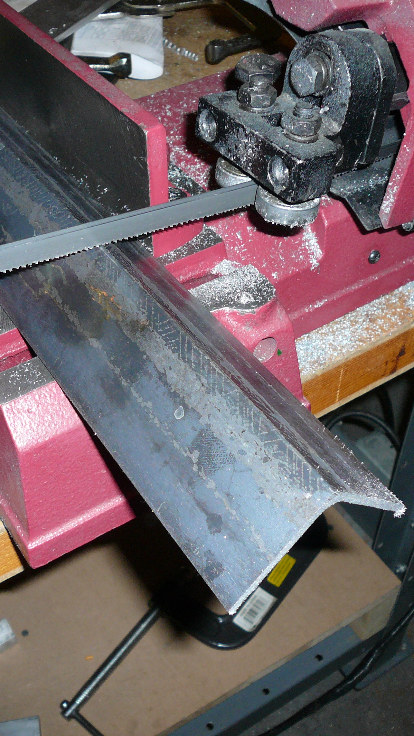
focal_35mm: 41
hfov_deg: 28.9
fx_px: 800
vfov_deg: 49.4
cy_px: 367
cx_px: 149
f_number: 2.8
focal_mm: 4.6
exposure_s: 1/30
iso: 100
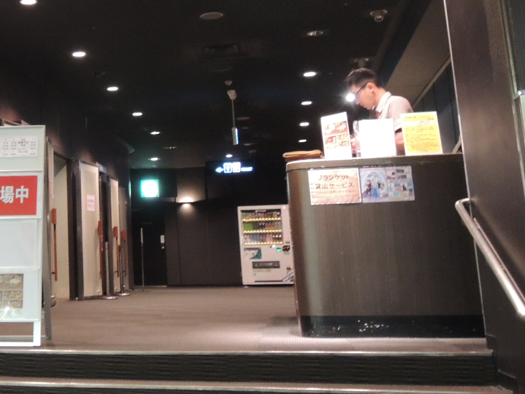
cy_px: 93
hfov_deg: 32.8
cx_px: 9
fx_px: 819
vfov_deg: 26.6
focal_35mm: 54
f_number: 2.8
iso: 640
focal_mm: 4.3
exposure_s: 1/8
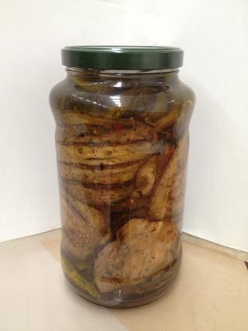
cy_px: 166
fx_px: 335
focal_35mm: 35
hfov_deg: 40.7
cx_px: 124
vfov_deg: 52.6
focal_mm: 4.28
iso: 125
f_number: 2.4
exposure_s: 1/20
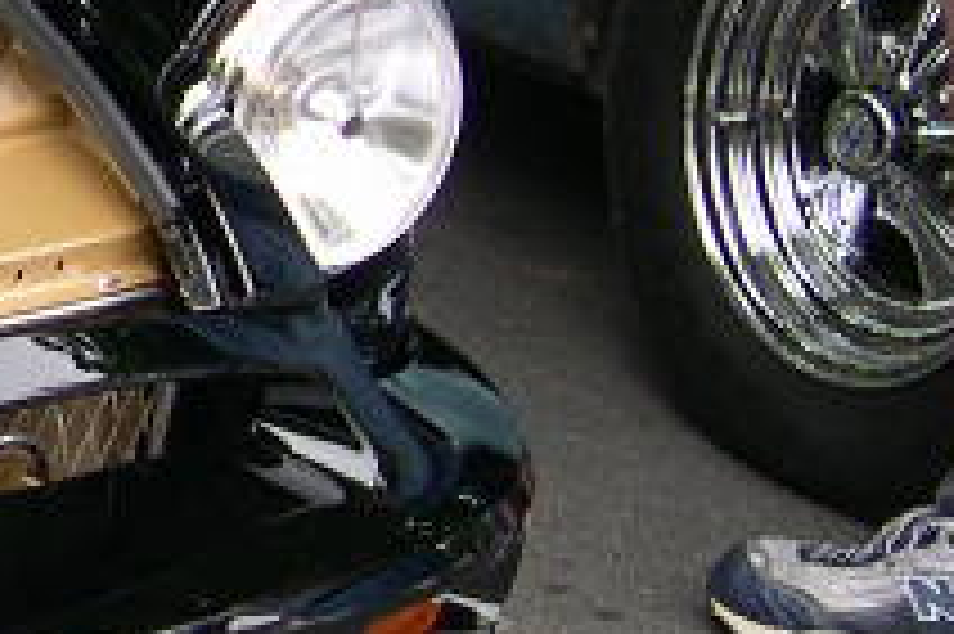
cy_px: -22
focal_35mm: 191
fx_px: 5057
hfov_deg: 10.0
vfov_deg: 7.1
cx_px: -945
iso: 100
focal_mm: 8
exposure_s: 1/181
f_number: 2.8
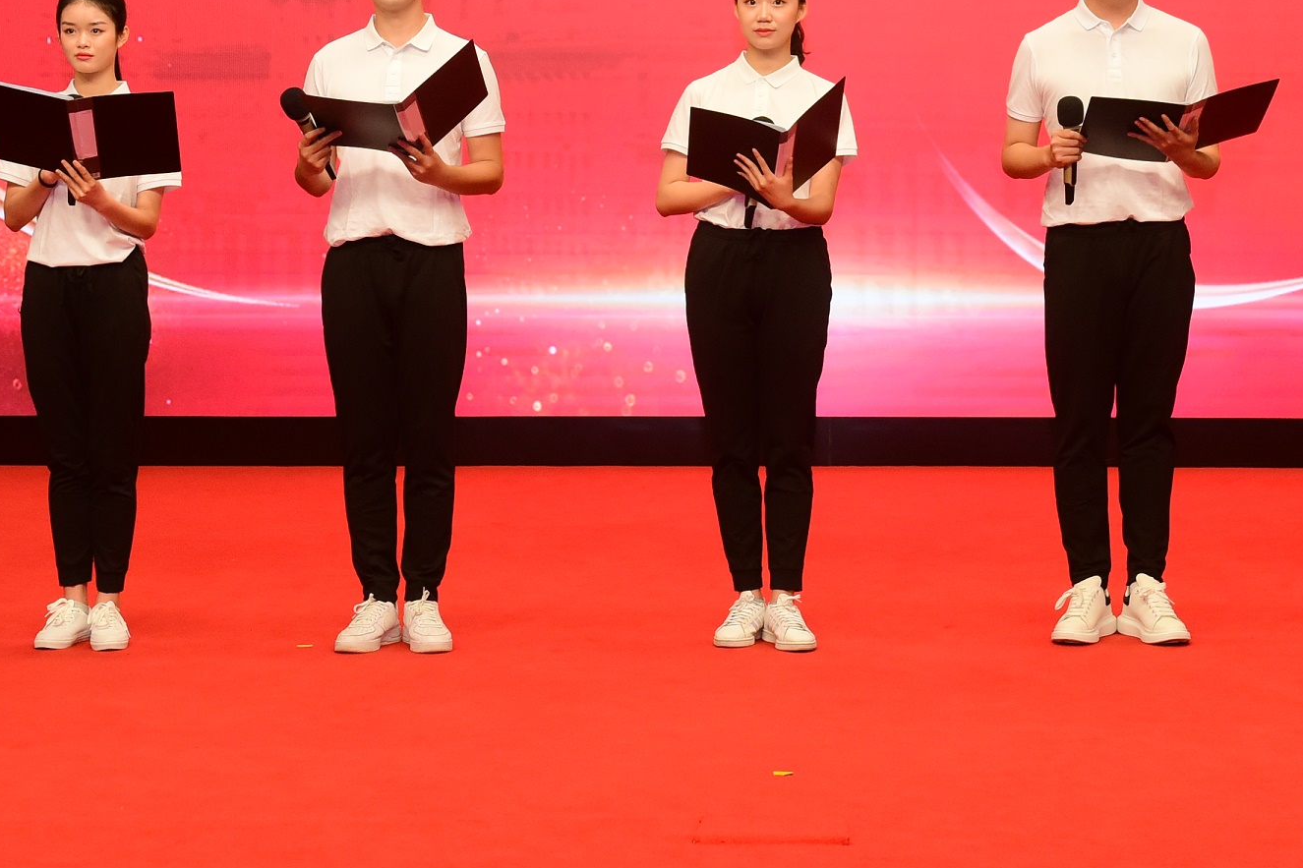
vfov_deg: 14.2
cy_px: 26
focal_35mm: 95
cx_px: 767
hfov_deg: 21.4
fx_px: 3438
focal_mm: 38
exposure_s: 1/125
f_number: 5
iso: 1250
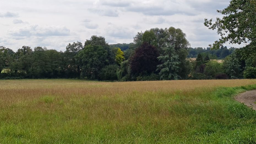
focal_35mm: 29
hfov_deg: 66.1
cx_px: 126
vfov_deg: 40.0
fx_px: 197
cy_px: 58
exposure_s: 1/3311
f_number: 1.8
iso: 50
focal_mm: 5.4
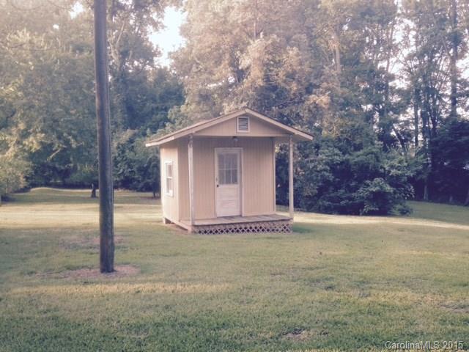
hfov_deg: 55.4
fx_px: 447
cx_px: 234
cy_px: 176
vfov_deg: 42.9
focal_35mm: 33
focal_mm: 4.12
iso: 50
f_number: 2.4
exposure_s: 1/60
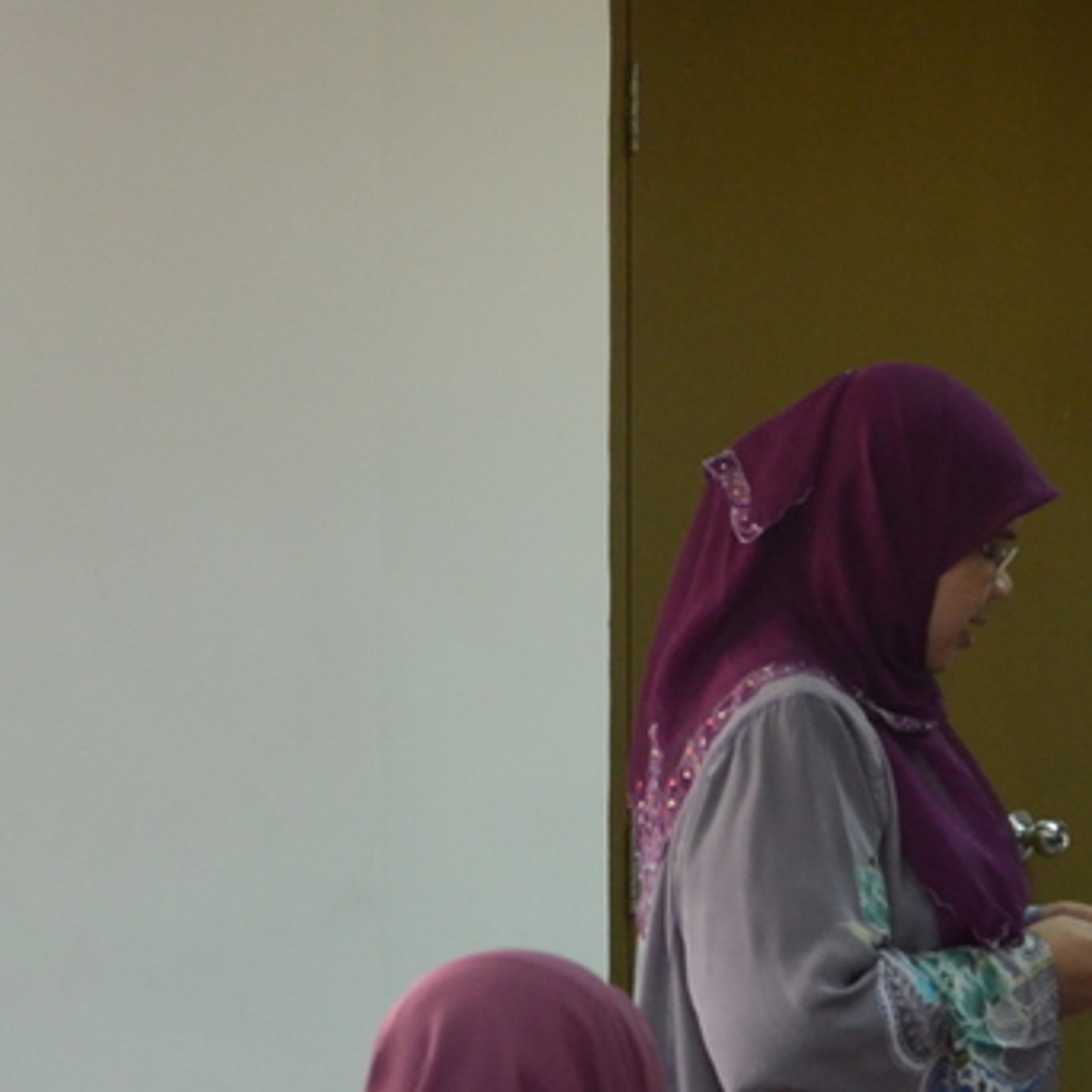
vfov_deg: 13.3
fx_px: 4668
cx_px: 603
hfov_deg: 13.3
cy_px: 457
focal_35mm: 131
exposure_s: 1/250
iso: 3200
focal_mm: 55
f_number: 6.3
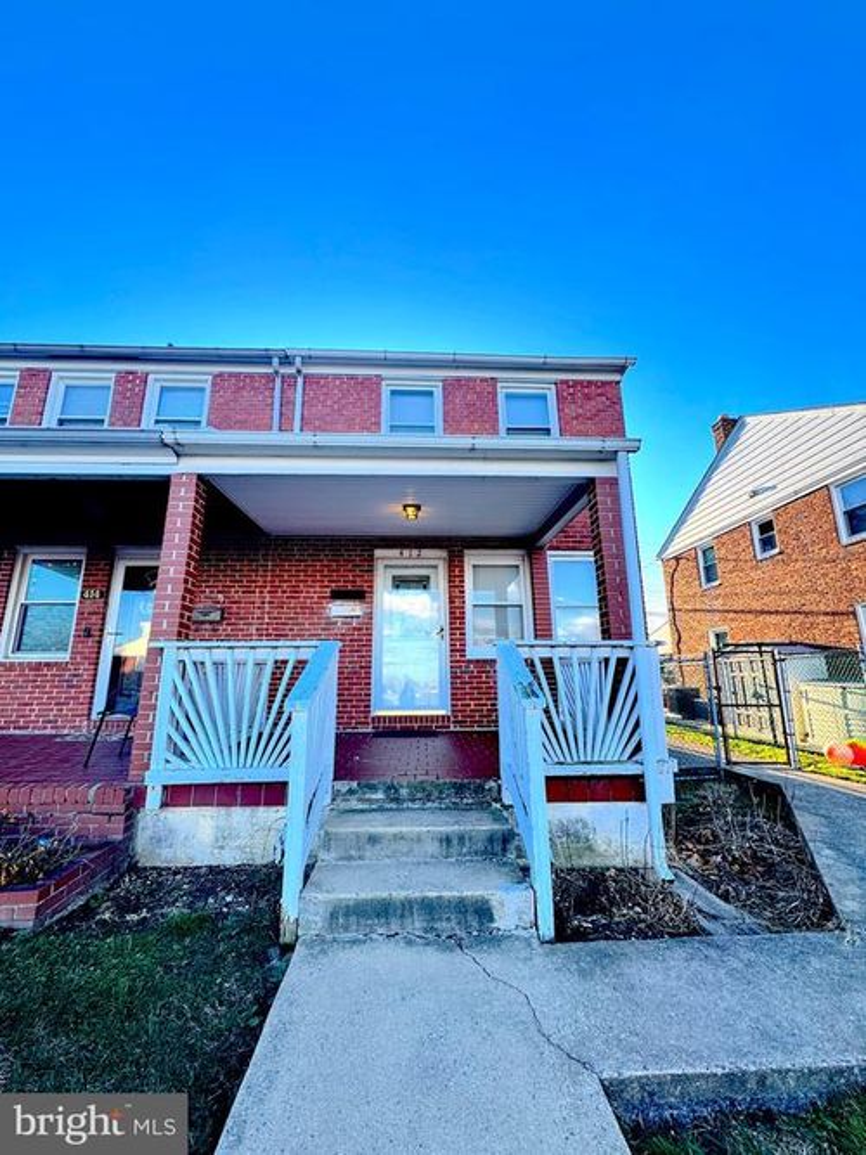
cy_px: 578
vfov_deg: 102.1
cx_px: 433
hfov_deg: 85.7
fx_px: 467
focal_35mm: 14
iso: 40
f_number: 2.2
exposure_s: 1/344
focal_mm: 2.22
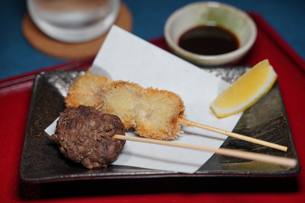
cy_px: 102
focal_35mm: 68
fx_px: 576
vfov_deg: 20.0
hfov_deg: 29.7
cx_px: 152
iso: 250
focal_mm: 68
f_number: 4
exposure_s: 1/80
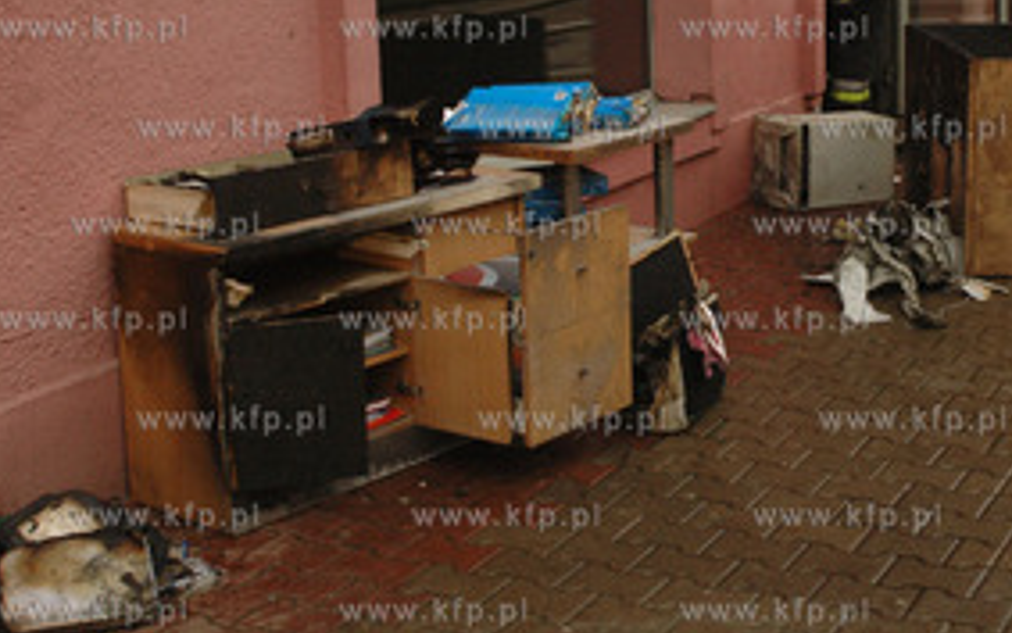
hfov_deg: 32.3
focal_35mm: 63
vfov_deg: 20.6
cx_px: 697
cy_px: 175
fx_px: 1730
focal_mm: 29
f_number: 6.3
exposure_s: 1/250
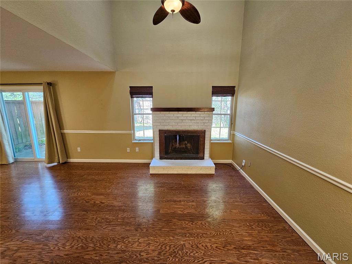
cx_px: 176
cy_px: 132
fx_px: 132
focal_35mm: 13
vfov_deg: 89.9
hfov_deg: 106.2
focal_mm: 2.2
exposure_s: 1/60
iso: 200
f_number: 2.2
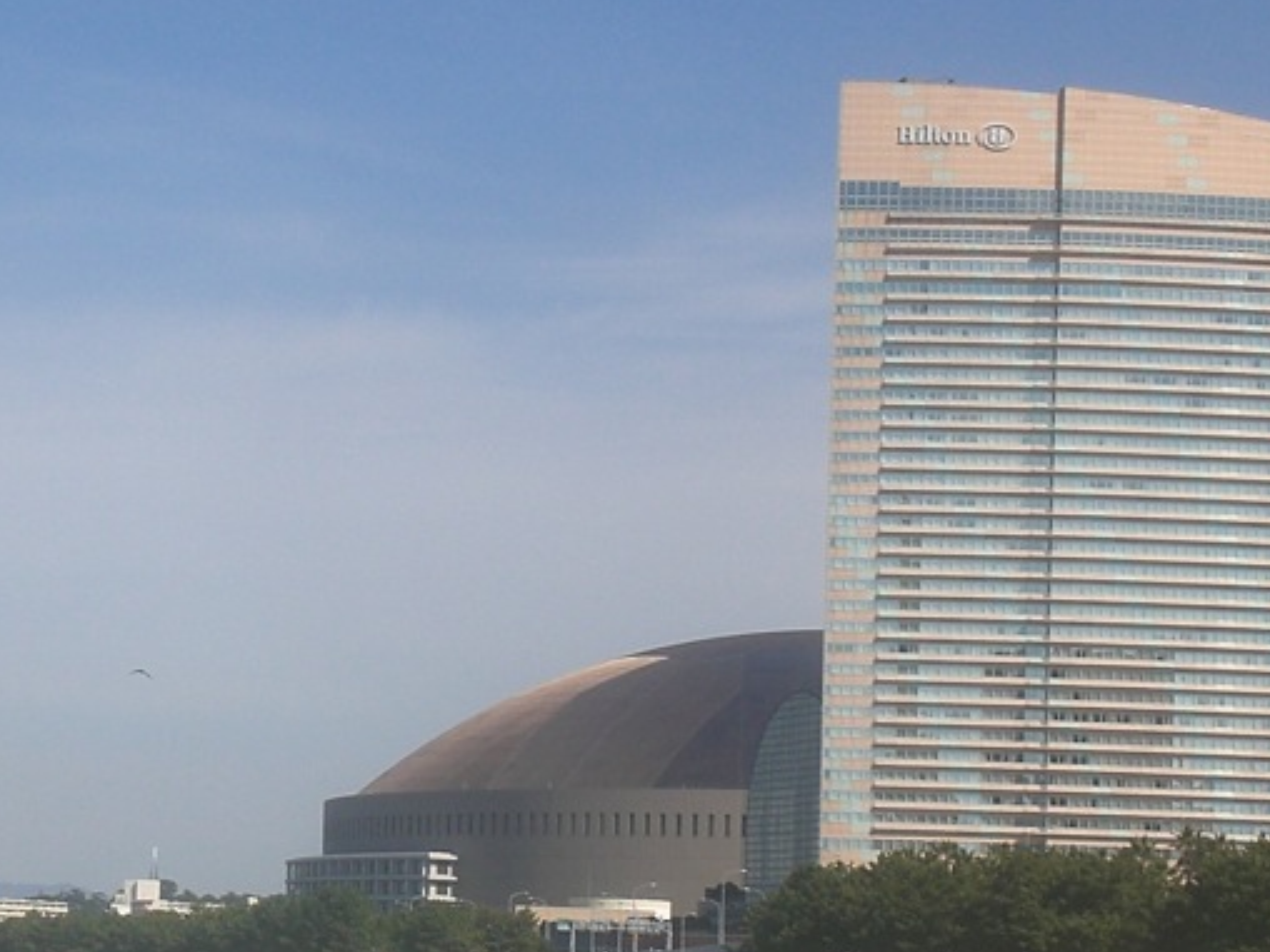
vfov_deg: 11.9
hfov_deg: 15.8
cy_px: 717
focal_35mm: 124
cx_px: 350
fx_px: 4549
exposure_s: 1/400
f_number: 5.7
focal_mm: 10.4
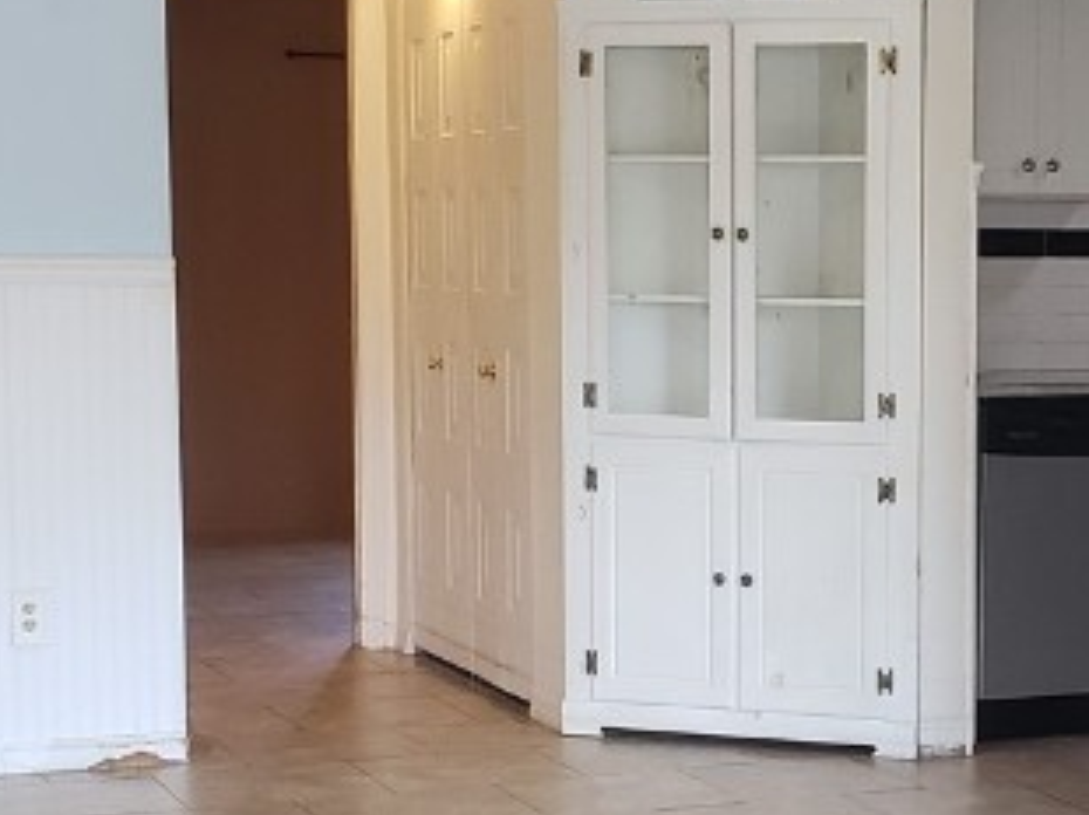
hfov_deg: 22.3
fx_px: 2703
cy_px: 509
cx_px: 931
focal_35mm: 86
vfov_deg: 17.1
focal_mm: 4.3
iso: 250
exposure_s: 1/60
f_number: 2.4
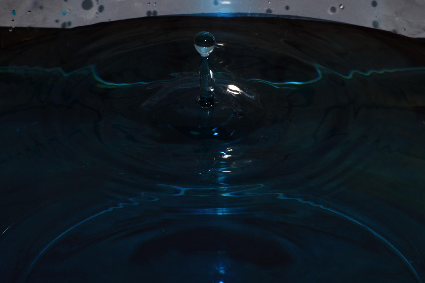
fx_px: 3541
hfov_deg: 6.9
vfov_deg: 4.6
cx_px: 212
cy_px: 142
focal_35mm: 300
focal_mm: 200
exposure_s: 1/200
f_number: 20
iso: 100
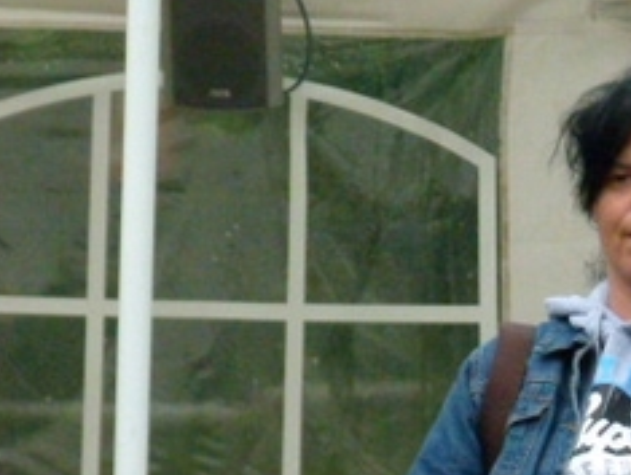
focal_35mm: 688
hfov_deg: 2.9
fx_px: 12560
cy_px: 499
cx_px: 685
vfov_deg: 2.2
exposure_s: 1/160
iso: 640
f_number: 4
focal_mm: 48.7
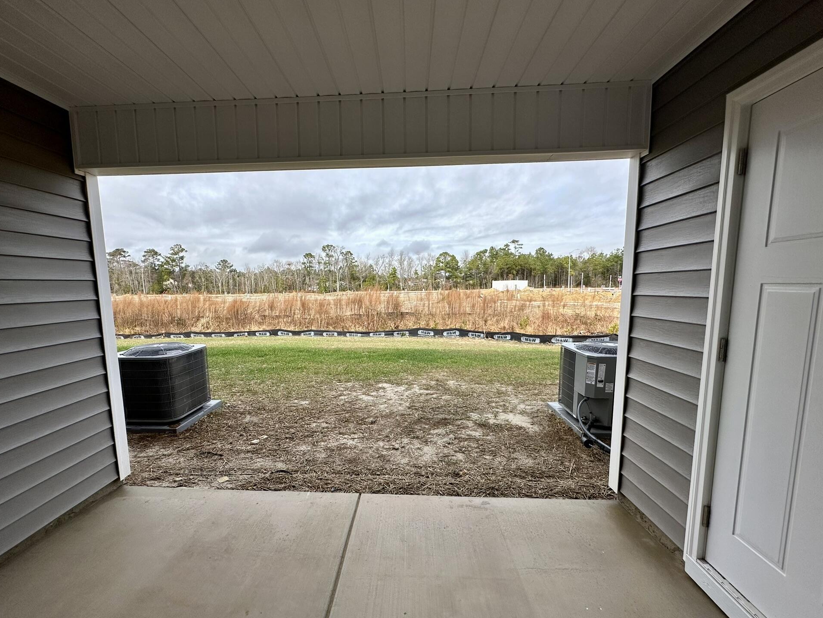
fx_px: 357
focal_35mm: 15
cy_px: 328
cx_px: 389
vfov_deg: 81.7
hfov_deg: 98.1
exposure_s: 1/2257
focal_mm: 2.22
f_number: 2.2
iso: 50
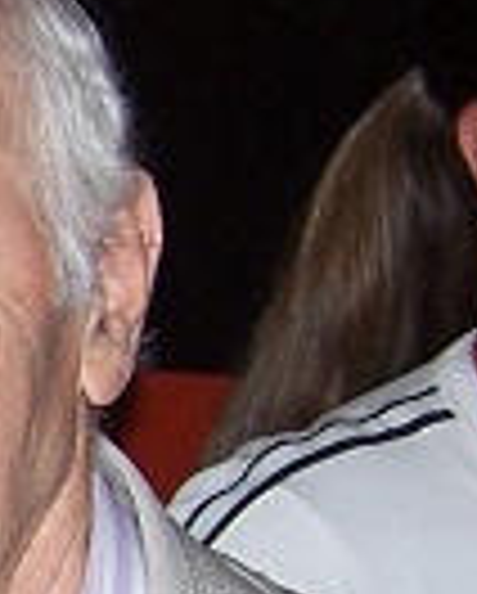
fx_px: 3821
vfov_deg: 8.9
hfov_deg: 6.8
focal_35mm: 217
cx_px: -605
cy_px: 405
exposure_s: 1/60
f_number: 2.8
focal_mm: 6.3
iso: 80
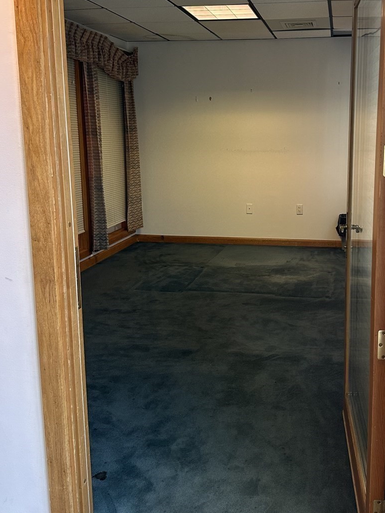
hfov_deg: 39.2
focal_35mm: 36
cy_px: 214
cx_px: 255
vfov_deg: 51.1
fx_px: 534
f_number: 1.78
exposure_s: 1/120
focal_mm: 6.86
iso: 160
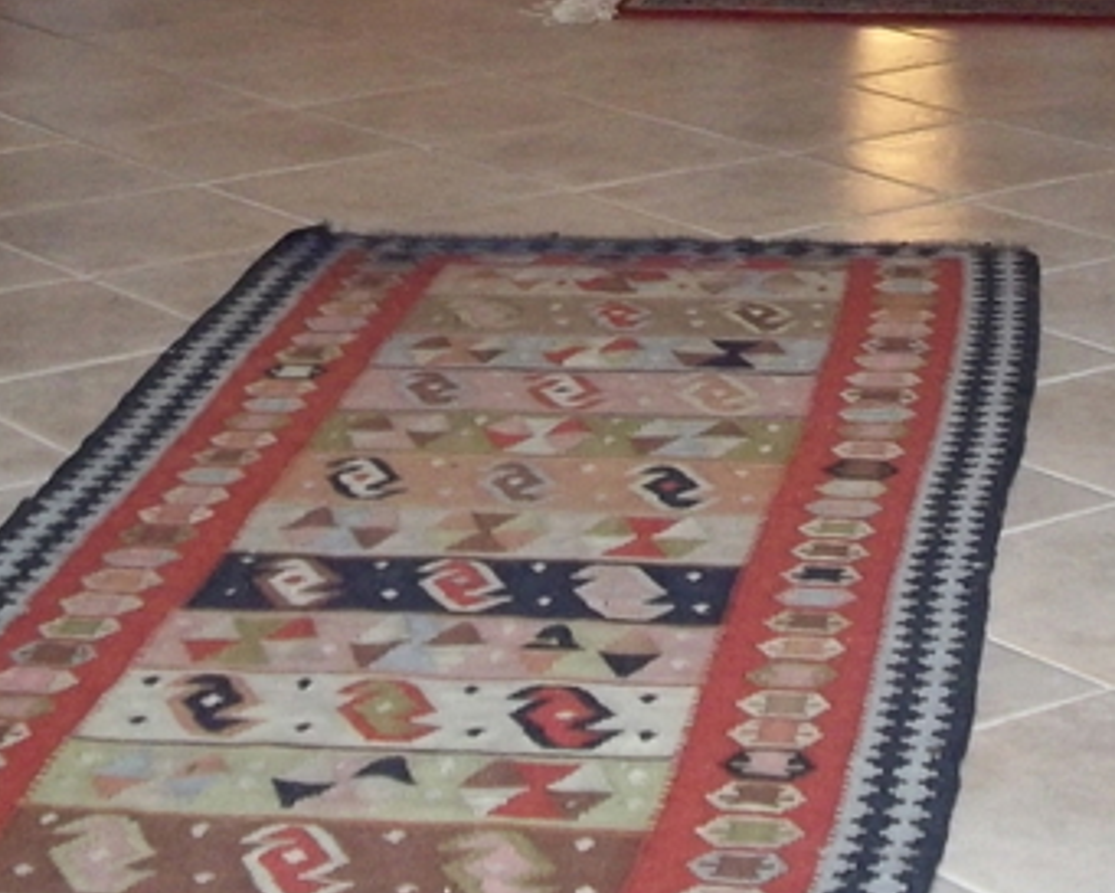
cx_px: 638
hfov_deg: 17.4
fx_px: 3631
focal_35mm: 110
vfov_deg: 13.3
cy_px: -376
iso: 160
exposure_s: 1/50
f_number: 2.9
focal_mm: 5.7
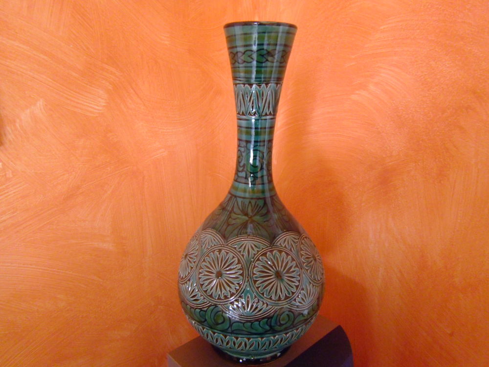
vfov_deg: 53.1
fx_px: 367
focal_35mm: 26
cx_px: 244
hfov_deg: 67.3
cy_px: 184
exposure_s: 1/15
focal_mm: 4.7
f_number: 2.8
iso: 400
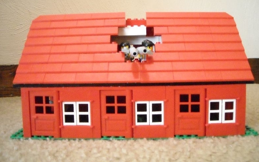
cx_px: 131
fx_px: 268
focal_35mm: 38
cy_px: 70
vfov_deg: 33.5
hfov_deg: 51.5
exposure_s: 1/7
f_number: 2.8
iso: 800
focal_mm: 5.7
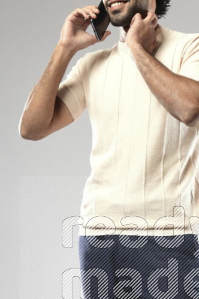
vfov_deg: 25.4
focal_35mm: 77
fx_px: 639
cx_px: 169
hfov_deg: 17.5
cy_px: 279
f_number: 5
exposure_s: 1/125
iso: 400
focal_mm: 32
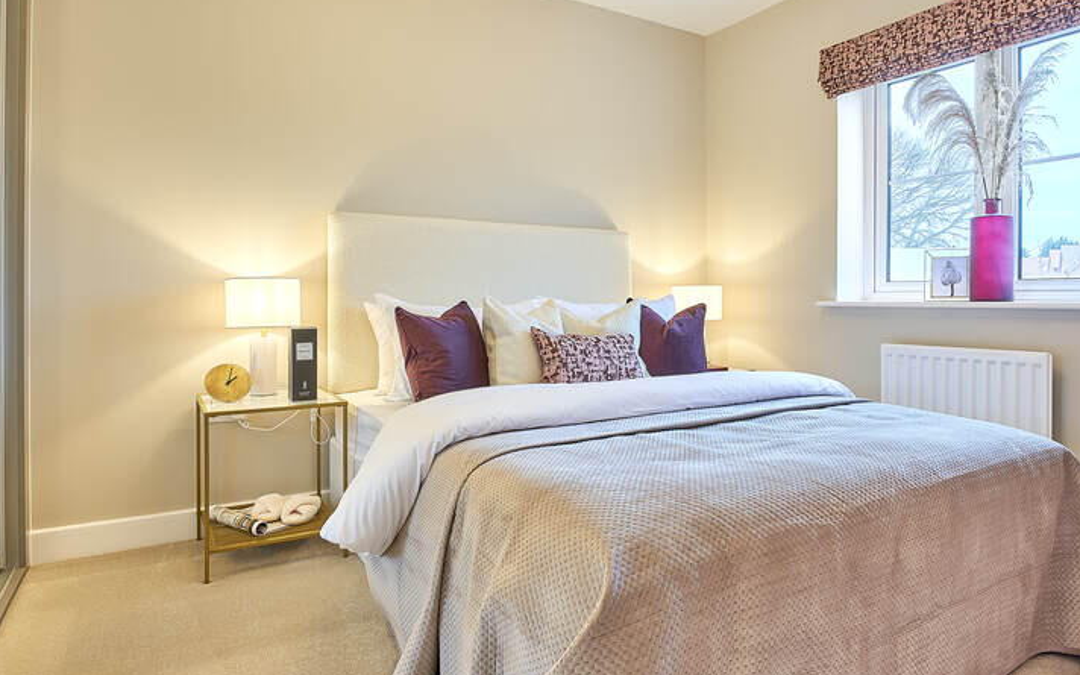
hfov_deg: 78.9
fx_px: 656
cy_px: 316
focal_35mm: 22
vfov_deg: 54.4
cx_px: 552
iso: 100
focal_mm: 15.2
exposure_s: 1/1.59
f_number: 10
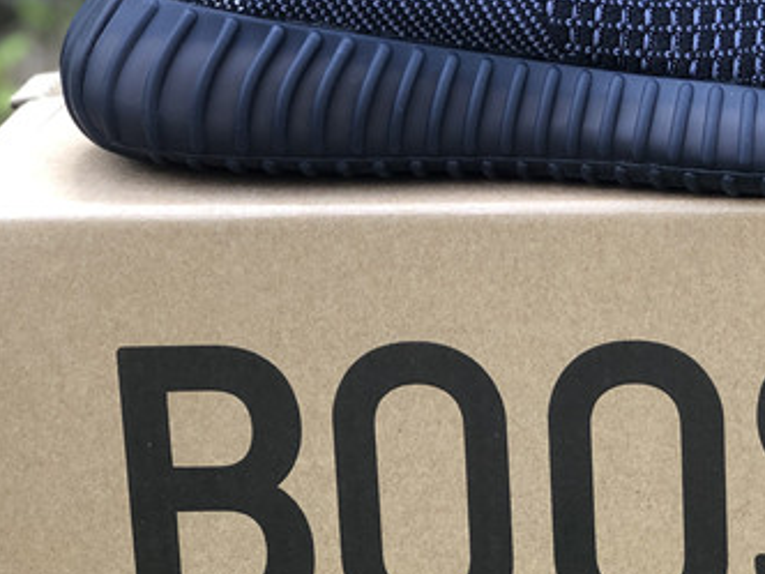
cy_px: 66
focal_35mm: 116
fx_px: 2564
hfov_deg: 16.8
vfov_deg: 12.7
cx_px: 624
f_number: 2.4
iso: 20
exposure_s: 1/60
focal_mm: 6
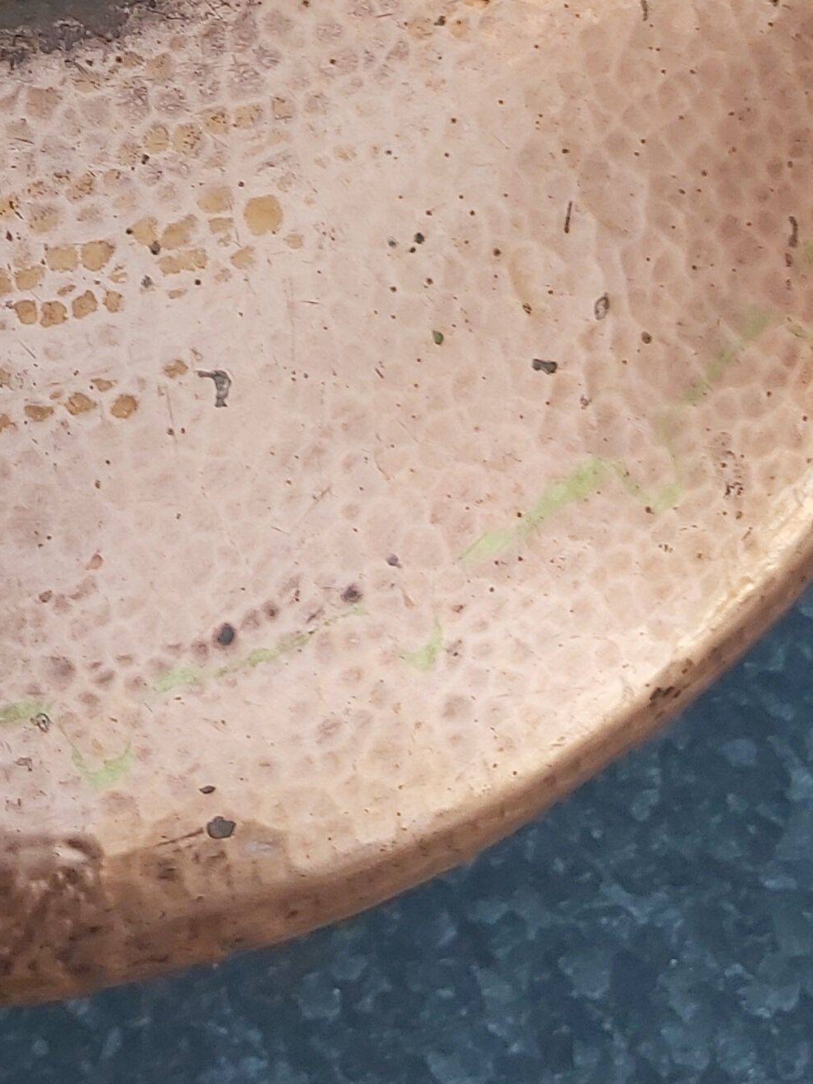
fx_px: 2474
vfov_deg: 23.9
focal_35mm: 79
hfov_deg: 18.0
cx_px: -77
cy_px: 70
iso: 64
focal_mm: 3.92
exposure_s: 1/50
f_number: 1.7
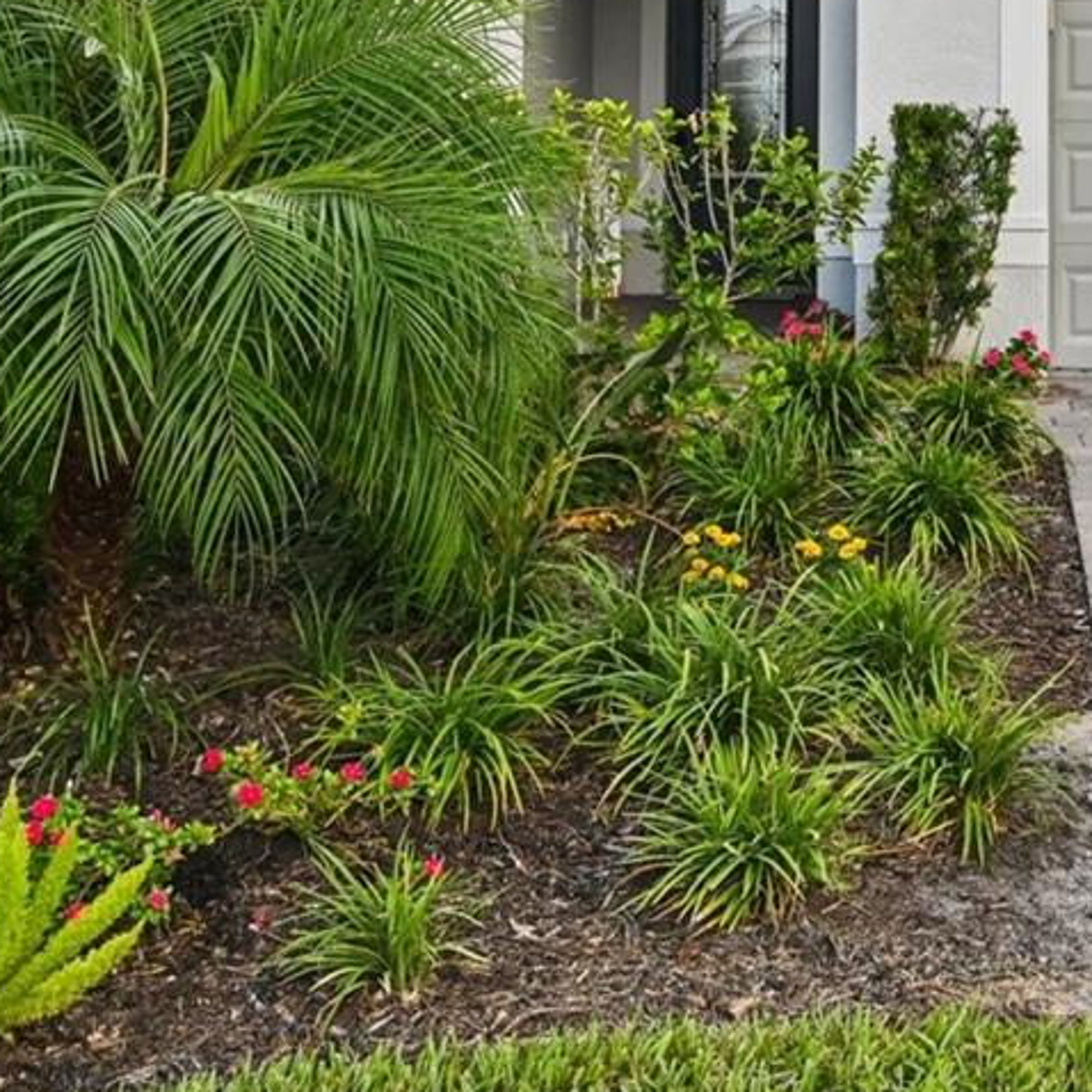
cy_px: 13
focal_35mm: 54
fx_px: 1927
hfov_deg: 30.4
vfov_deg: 29.6
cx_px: 957
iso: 400
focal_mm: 19
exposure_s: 1/640
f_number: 8
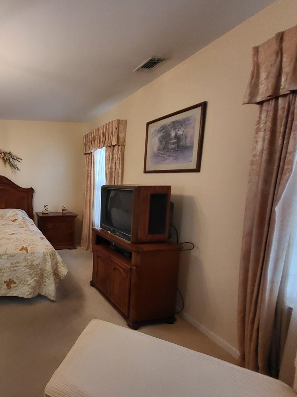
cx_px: 30
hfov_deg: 60.6
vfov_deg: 87.7
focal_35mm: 18
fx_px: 206
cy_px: 203
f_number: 2.2
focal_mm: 1.74
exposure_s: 1/60
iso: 200
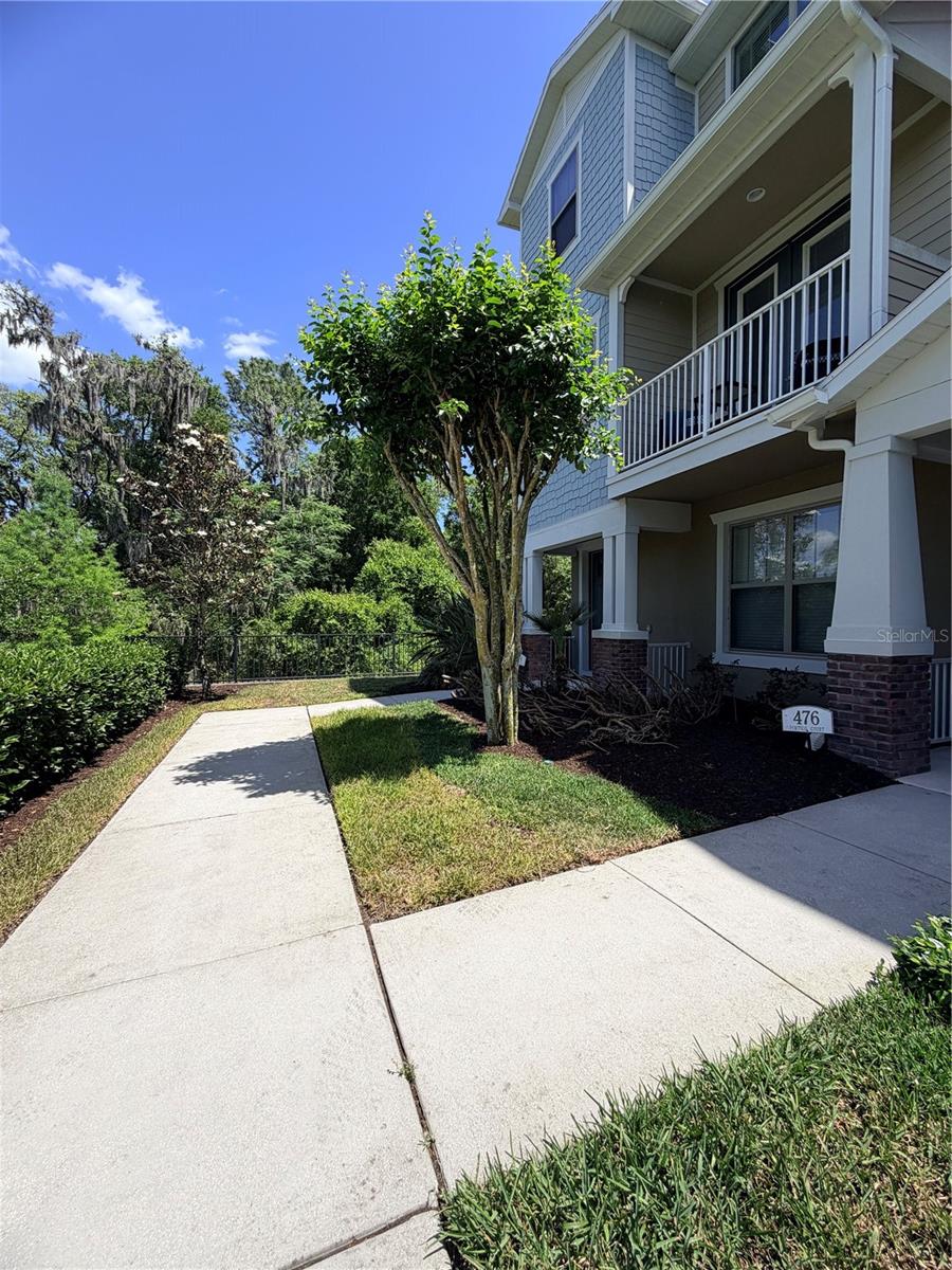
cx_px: 476
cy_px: 635
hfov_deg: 85.7
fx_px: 513
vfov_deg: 102.1
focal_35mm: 14
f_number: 2.2
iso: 20
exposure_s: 1/853
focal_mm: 2.22
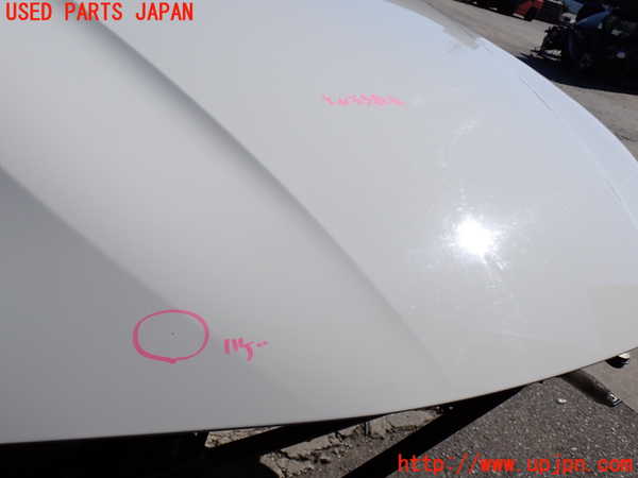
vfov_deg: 44.2
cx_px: 319
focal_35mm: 32
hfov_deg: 56.8
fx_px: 590
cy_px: 239
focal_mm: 5.79
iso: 100
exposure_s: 1/320
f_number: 9
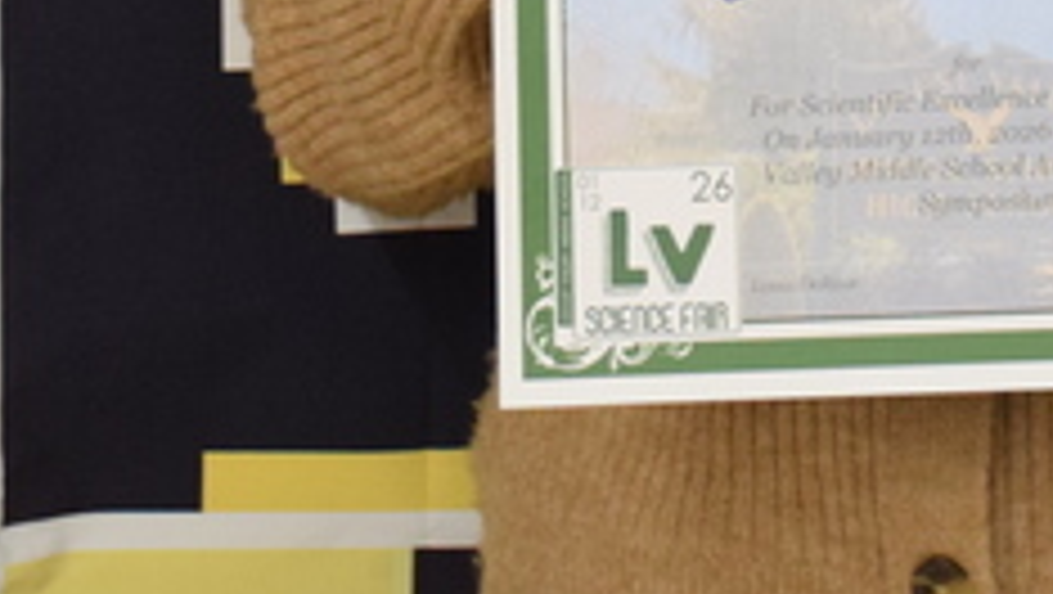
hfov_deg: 8.9
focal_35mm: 240
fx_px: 6714
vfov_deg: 4.9
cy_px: -853
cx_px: 914
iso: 2000
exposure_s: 1/60
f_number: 4.2
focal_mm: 35
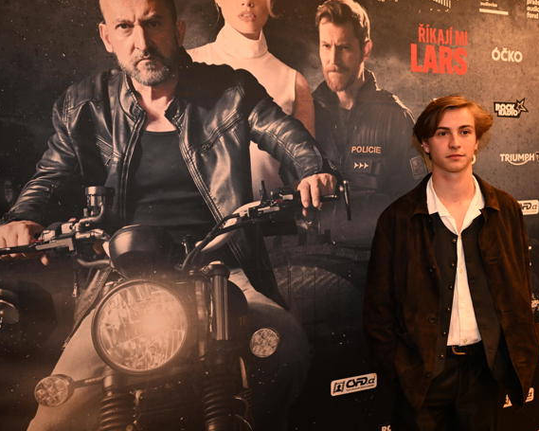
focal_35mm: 34
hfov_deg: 53.4
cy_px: 217
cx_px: 294
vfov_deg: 43.8
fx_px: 535
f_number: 4
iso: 2500
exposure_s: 1/125
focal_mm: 29.5
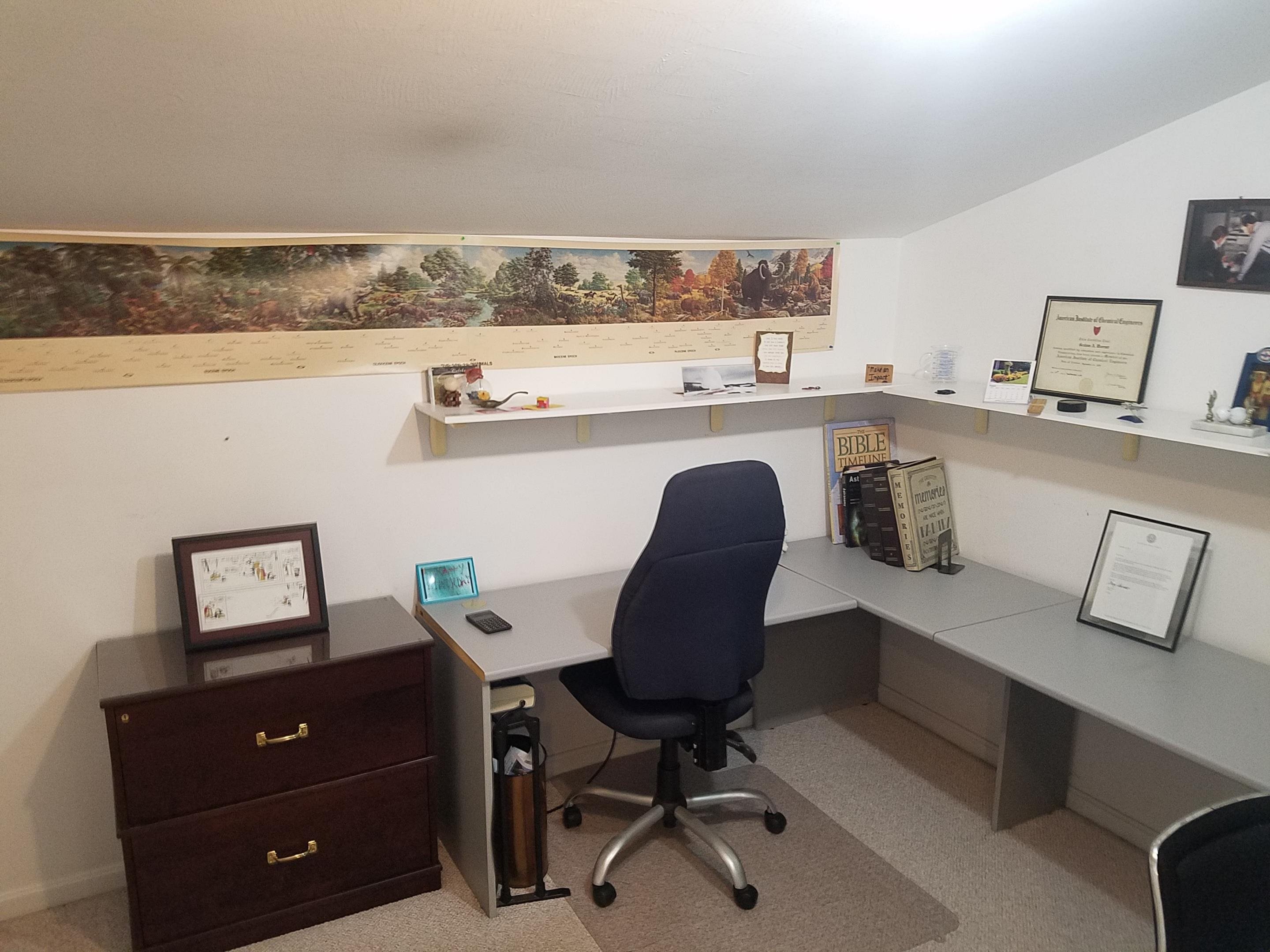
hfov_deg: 67.3
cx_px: 635
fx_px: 954
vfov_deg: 53.1
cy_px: 476
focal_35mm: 26
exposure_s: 1/24
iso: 160
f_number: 1.7
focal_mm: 4.2
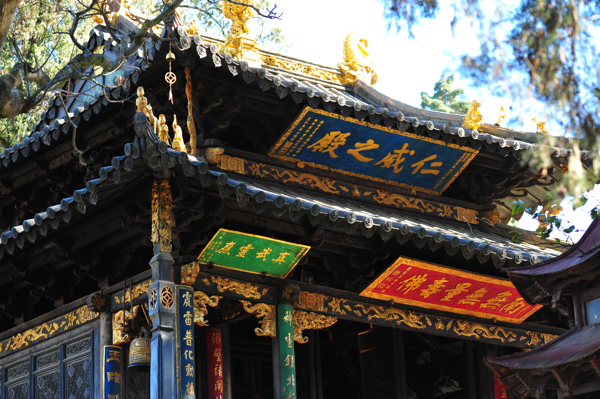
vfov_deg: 13.0
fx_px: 1749
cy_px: 200
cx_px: 300
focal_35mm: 105
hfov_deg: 19.5
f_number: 5.6
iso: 1250
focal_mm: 105
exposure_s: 1/400
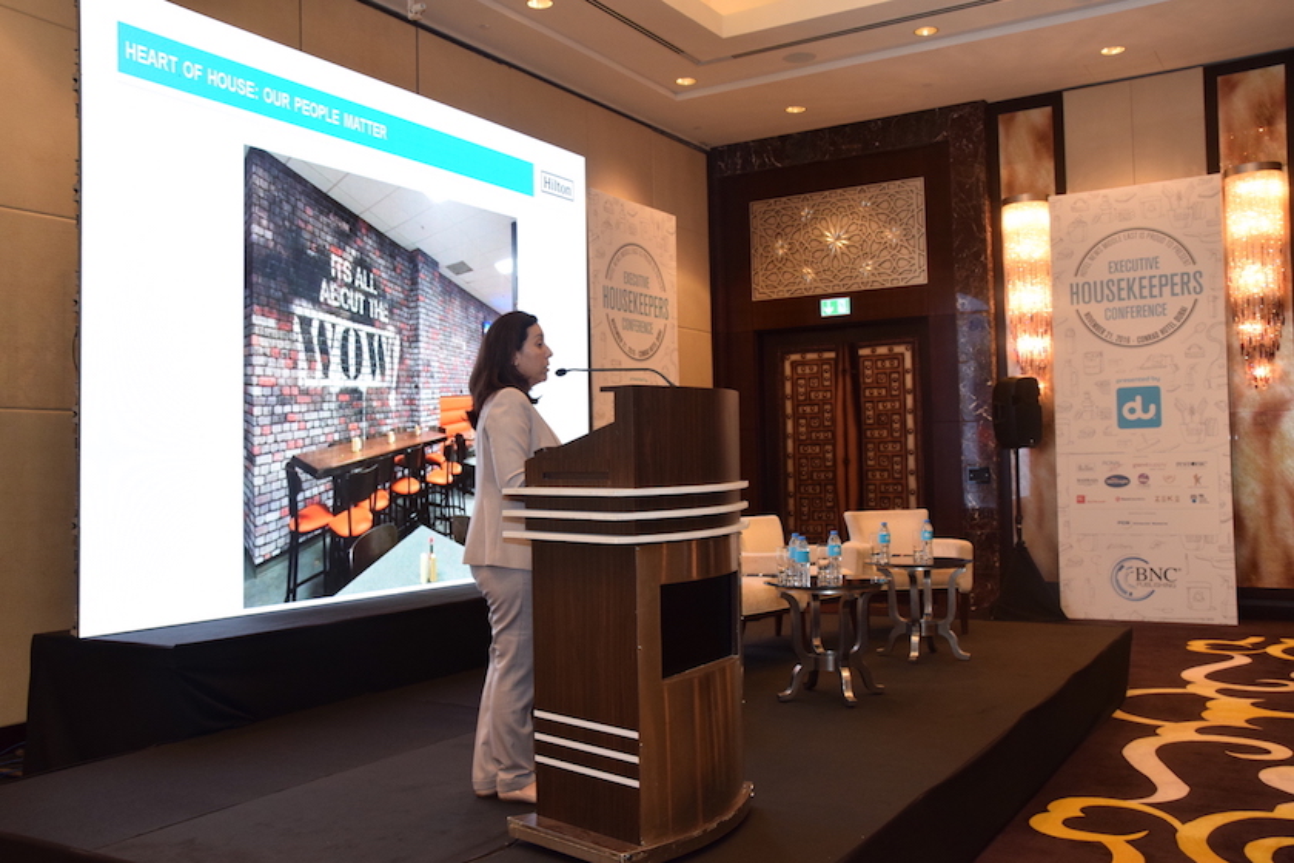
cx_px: 647
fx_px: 1186
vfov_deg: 40.0
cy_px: 432
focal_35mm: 33
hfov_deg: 57.2
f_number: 8
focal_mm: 22
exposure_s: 1/50
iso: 800
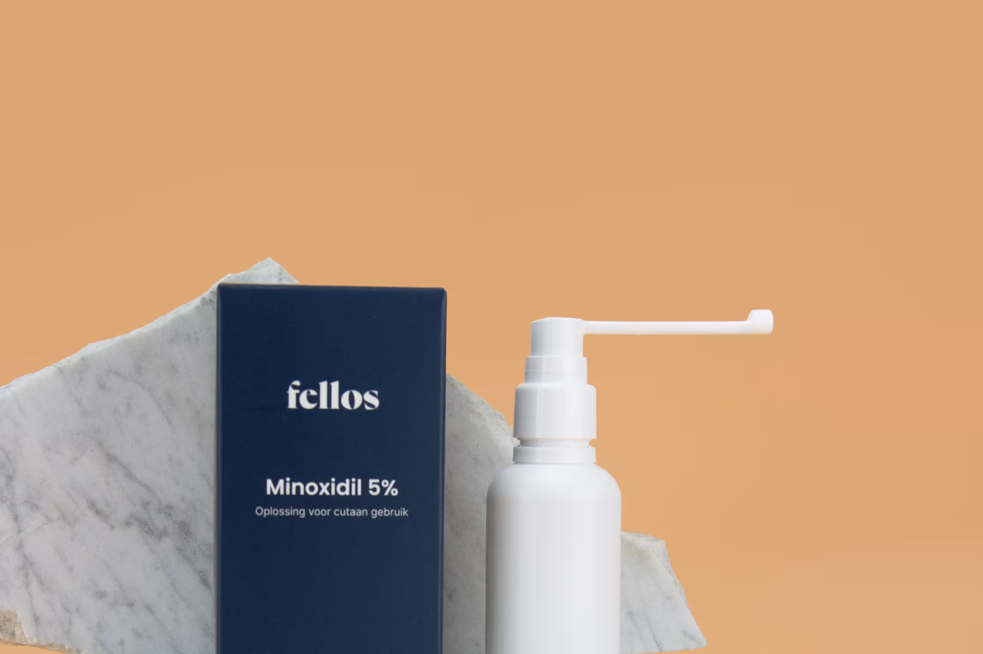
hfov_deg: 30.6
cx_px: 453
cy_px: 418
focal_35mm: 66
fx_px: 1797
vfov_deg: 20.6
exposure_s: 1/125
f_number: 5.6
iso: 125
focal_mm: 25
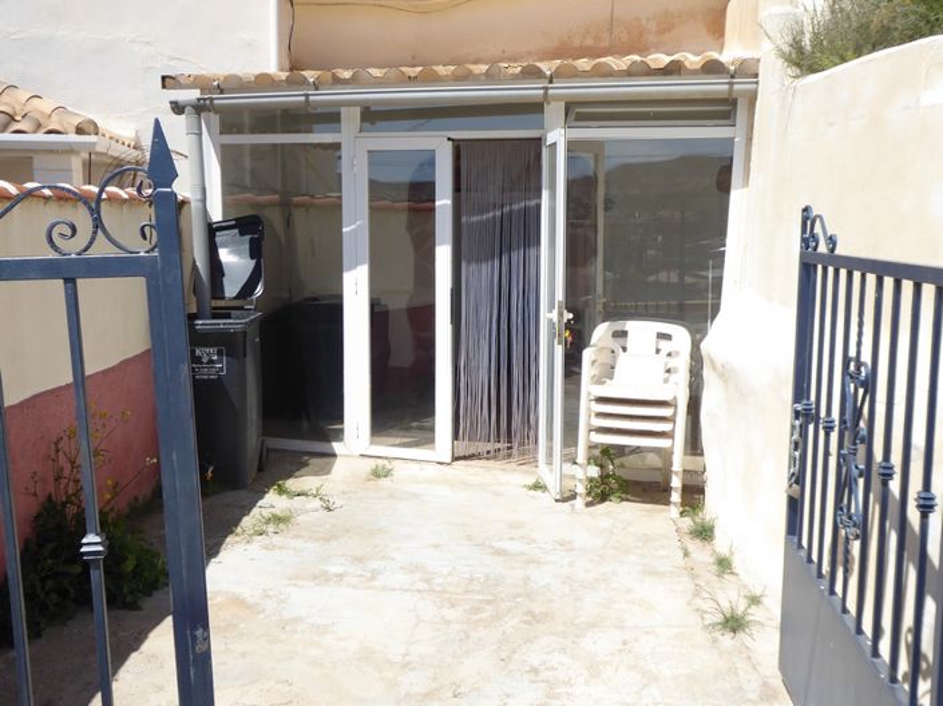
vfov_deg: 39.6
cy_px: 353
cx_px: 472
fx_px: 980
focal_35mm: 36
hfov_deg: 51.4
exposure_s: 1/800
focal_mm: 6.3
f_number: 3.7
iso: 80
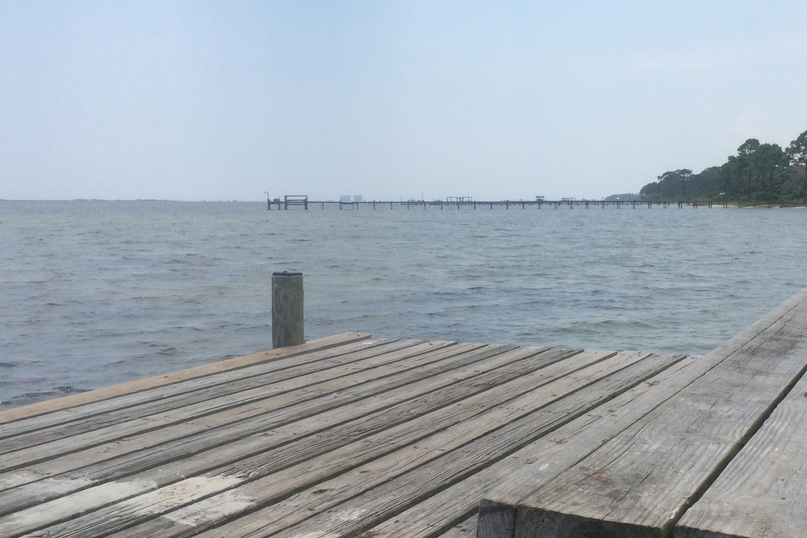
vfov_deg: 28.5
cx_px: 563
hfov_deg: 41.2
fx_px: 1053
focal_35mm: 47
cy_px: 336
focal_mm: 4.15
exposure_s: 1/3425
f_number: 2.2
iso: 32
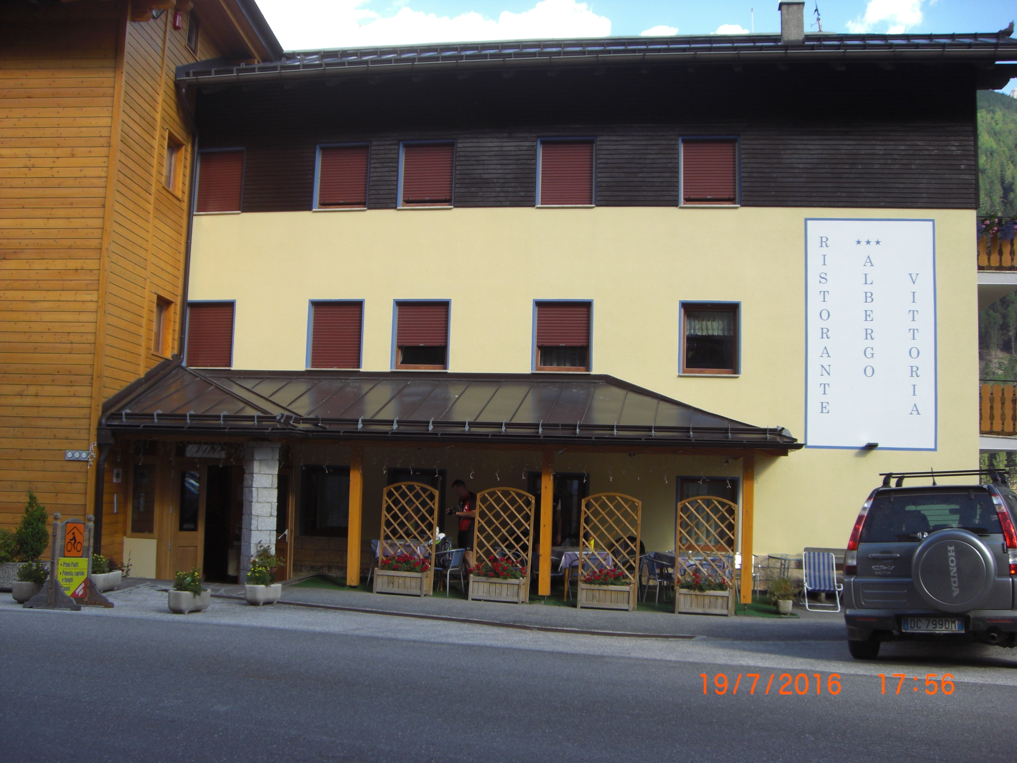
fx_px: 1116
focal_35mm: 38
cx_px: 508
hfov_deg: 49.0
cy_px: 382
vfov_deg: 37.7
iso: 64
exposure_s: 1/320
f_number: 2.7
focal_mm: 6.2
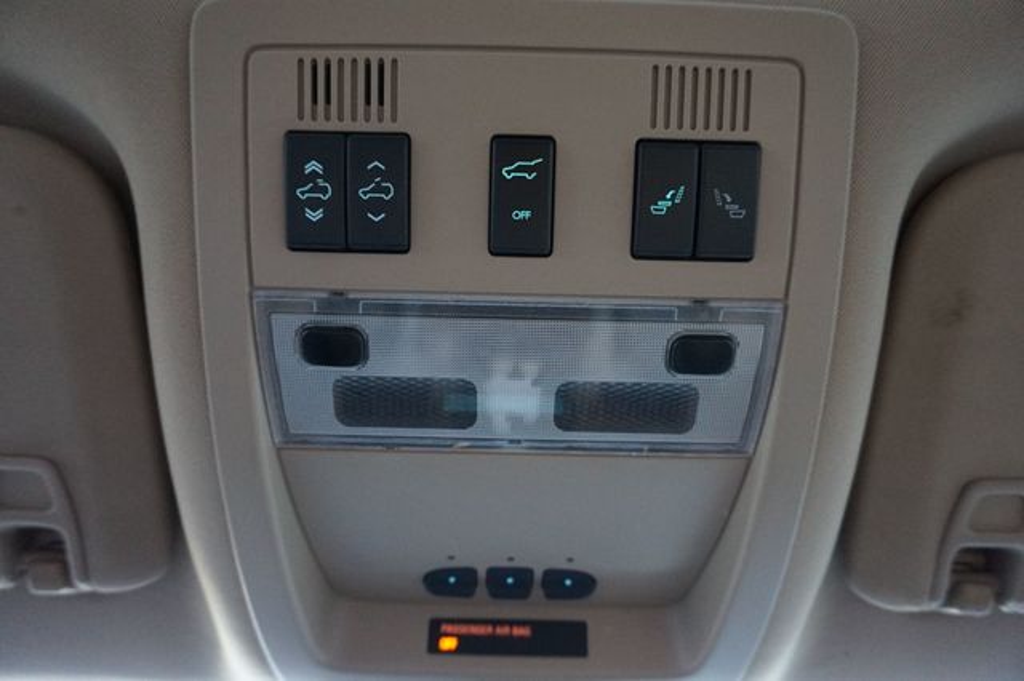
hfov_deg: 73.8
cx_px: 512
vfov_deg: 53.1
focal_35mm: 24
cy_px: 340
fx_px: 682
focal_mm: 16
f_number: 3.5
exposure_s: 1/60
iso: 2000
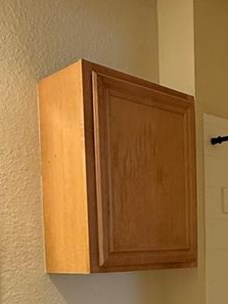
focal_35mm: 54
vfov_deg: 33.1
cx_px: 162
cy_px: 291
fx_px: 475
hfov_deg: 26.8
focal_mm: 2.22
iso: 320
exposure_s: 1/60
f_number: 2.2
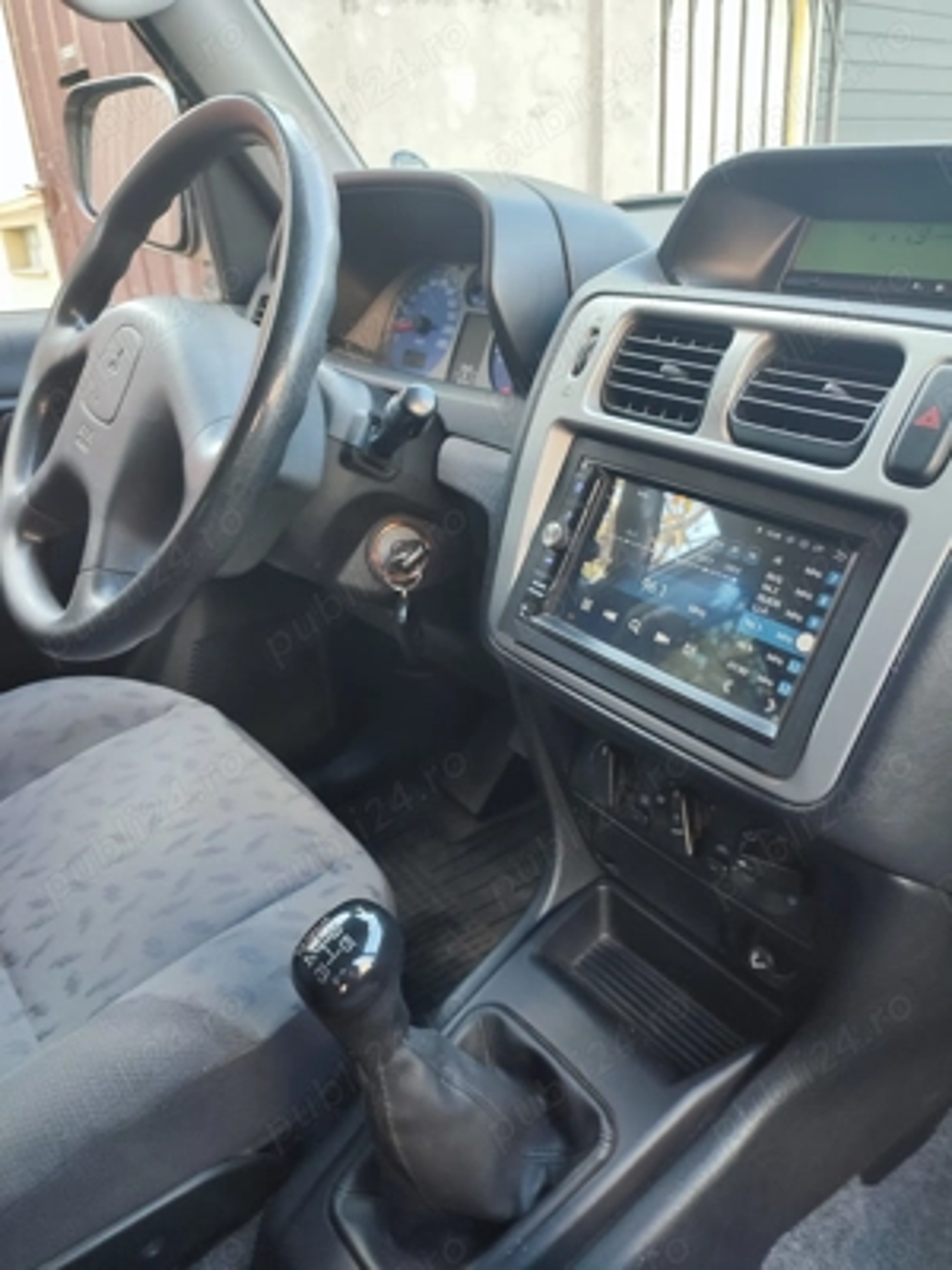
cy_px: 635
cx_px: 476
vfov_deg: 69.4
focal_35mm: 25
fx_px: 917
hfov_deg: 54.9
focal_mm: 6.04
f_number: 1.9
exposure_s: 1/33
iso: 119
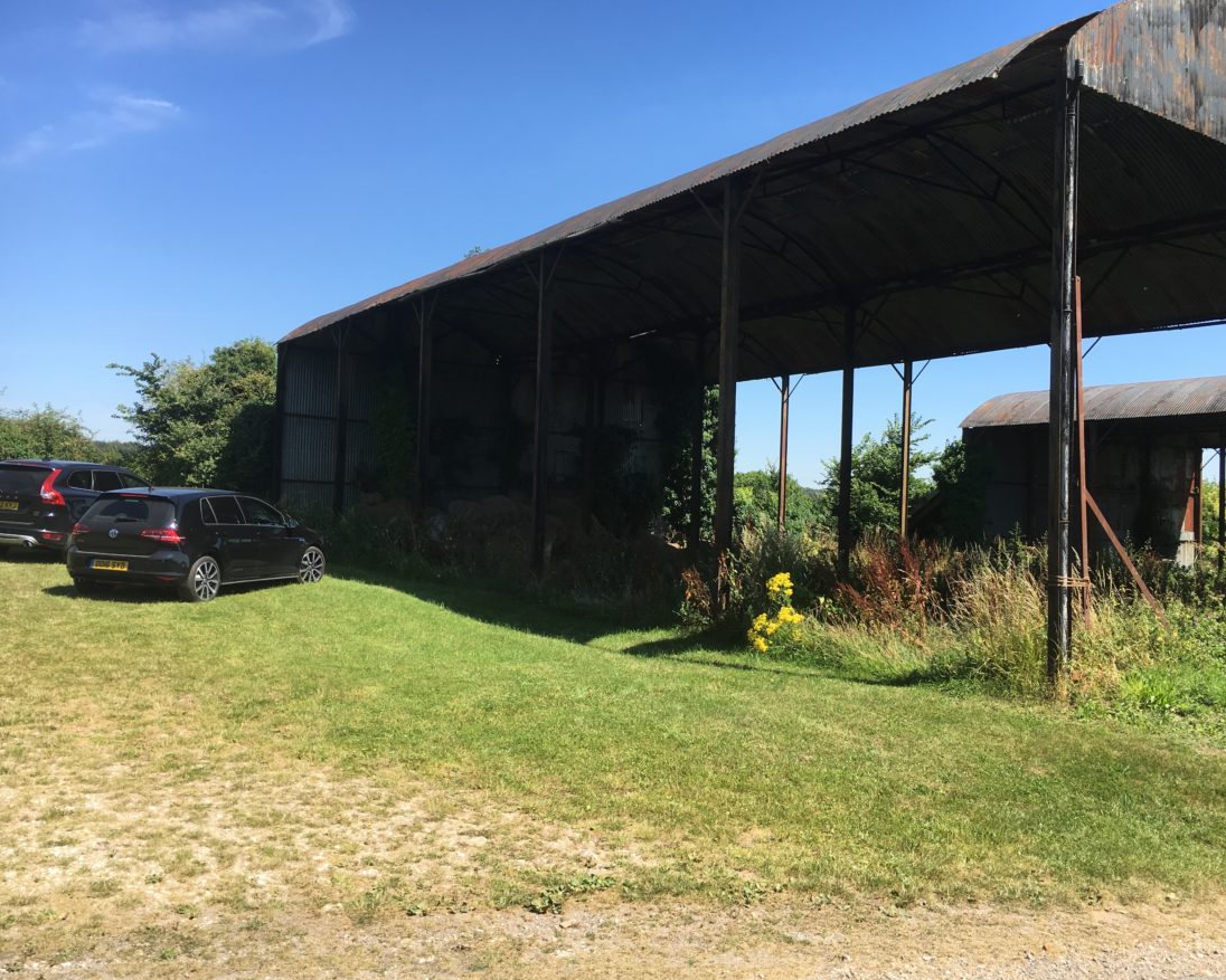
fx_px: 1125
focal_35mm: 31
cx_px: 636
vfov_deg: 47.1
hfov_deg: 57.2
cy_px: 483
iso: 25
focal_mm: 4.15
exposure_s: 1/927
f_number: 2.2
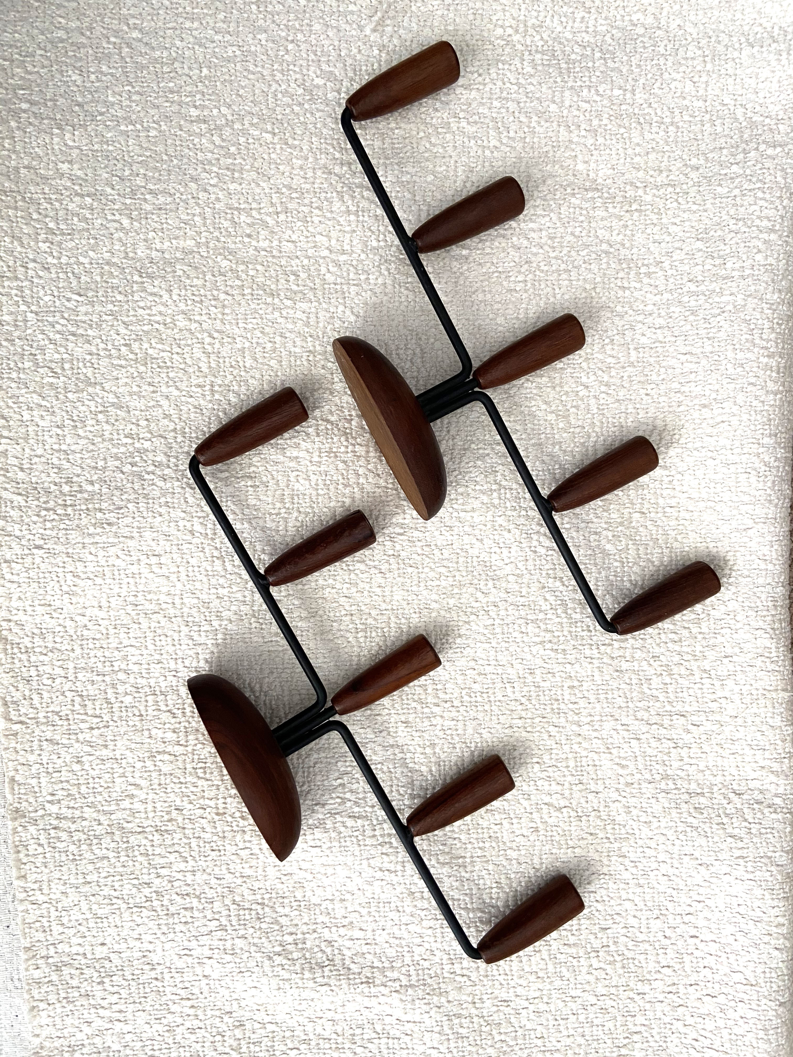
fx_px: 794
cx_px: 396
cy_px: 528
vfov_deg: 67.3
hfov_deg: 53.1
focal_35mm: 26
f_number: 1.8
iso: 125
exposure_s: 1/78
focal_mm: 4.25
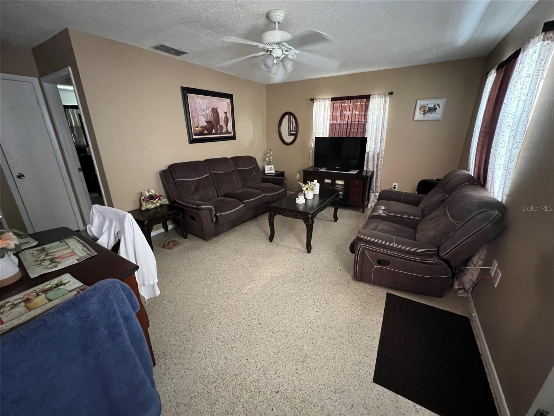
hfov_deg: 106.2
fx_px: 208
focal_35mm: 13
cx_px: 277
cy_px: 208
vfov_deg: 89.9
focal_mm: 1.57
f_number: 1.8
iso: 1000
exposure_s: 1/30
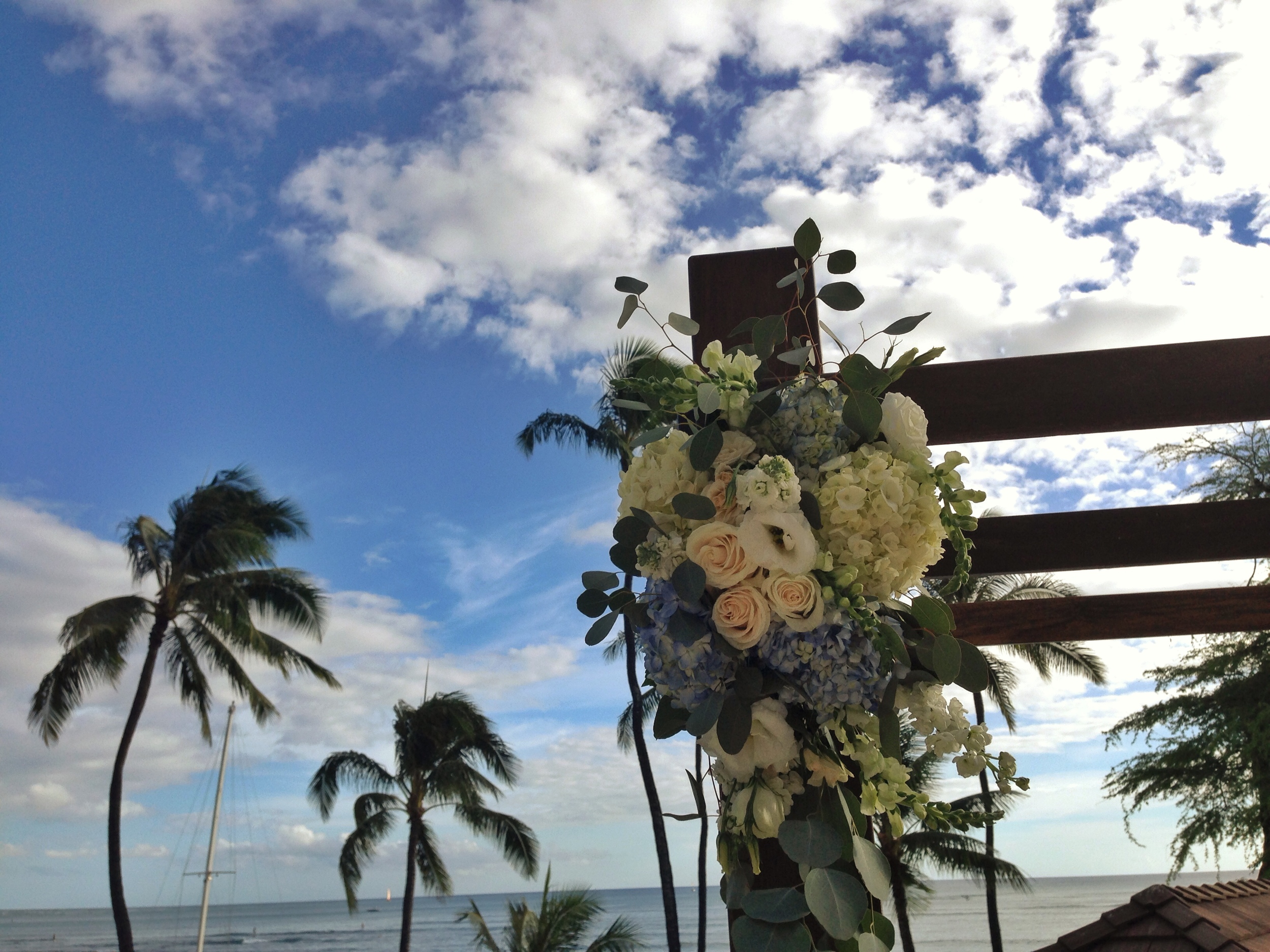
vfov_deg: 42.9
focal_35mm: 33
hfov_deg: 55.4
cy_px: 476
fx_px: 1211
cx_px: 635
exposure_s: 1/1261
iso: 50
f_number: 2.4
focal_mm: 4.12
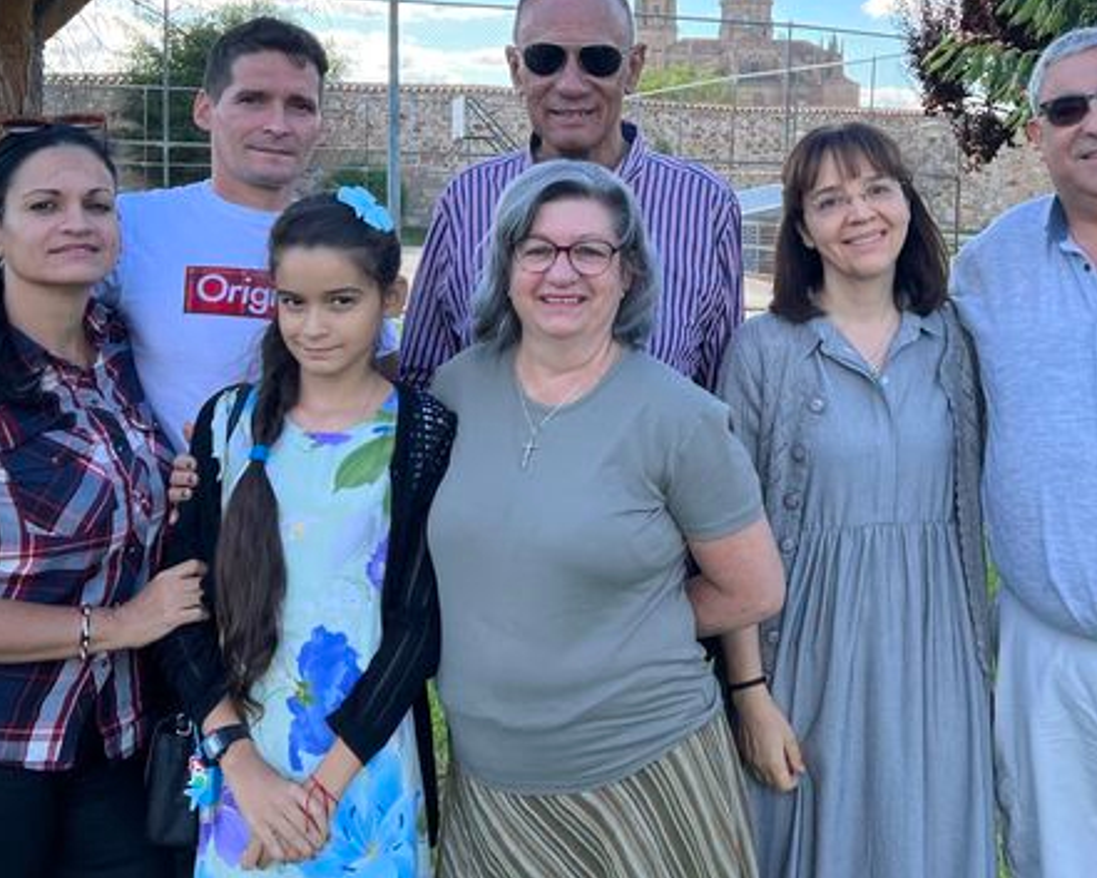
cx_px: 622
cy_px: 274
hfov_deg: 40.2
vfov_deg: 32.4
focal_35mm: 46
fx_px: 1494
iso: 50
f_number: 1.5
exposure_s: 1/965
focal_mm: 5.7
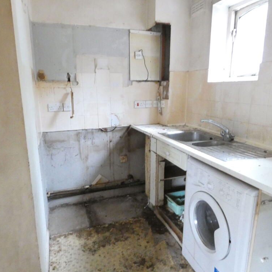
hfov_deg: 65.0
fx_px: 213
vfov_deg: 65.0
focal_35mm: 24
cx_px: 130
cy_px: 138
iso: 1600
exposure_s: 1/30
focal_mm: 3.6
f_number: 2.8
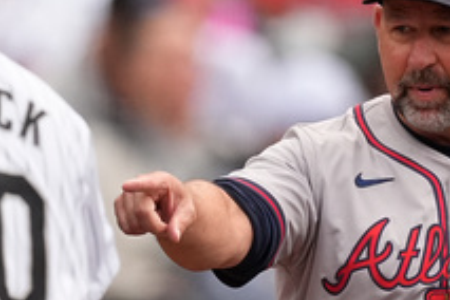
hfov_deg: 1.0
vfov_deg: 0.6
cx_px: 336
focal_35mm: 2161
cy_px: 205
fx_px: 27010
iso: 3200
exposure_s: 1/1600
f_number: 4
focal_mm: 600
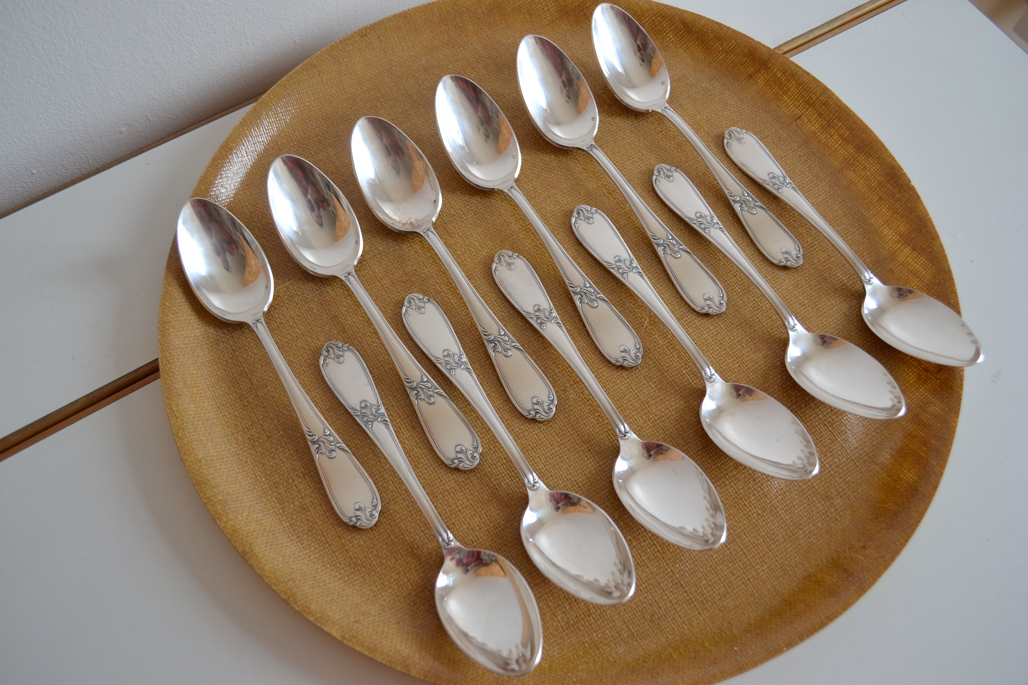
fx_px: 857
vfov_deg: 43.6
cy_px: 342
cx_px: 514
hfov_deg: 61.9
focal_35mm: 30
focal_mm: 20
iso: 400
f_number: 4.5
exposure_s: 1/80
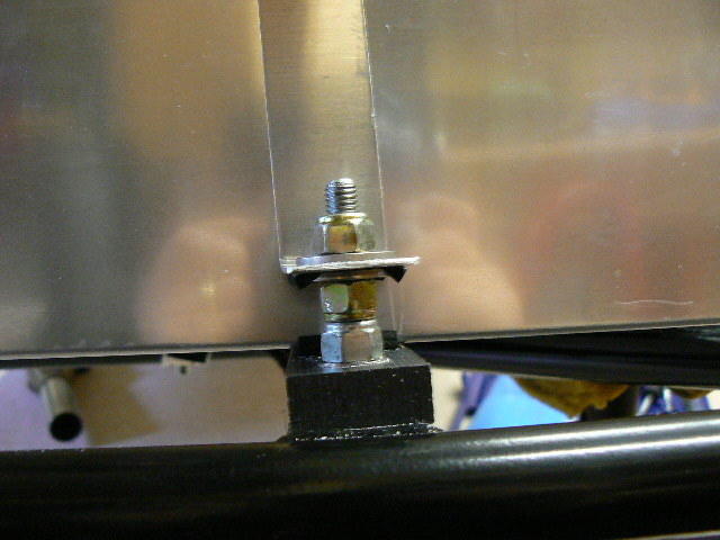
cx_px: 360
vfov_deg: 39.7
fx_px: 749
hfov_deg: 51.4
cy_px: 270
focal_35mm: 36
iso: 200
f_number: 2.8
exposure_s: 1/4
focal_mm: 6
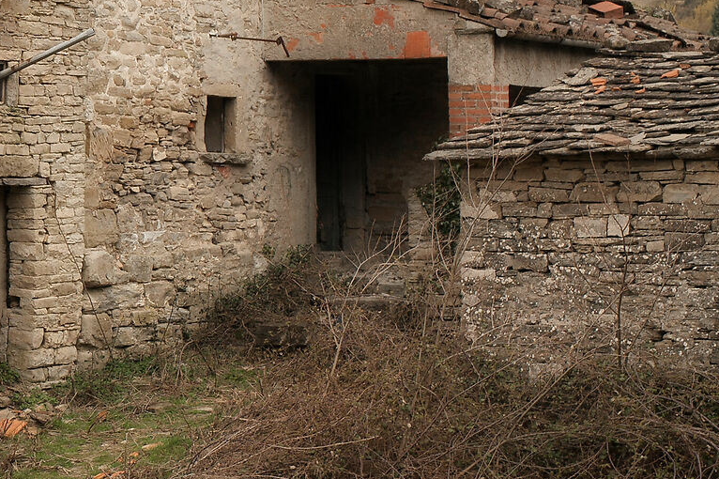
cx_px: -314
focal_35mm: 141
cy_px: 153
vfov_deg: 9.7
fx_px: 2815
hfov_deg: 13.8
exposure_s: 1/250
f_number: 5.6
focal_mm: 45
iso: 200
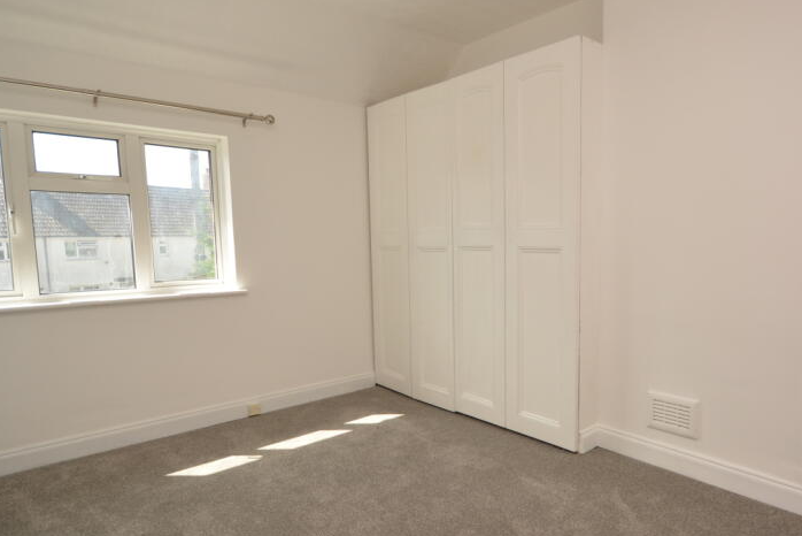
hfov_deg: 77.4
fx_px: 490
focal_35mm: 22
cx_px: 491
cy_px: 288
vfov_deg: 57.2
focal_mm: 10
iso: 180
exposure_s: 1/125
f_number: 5.6
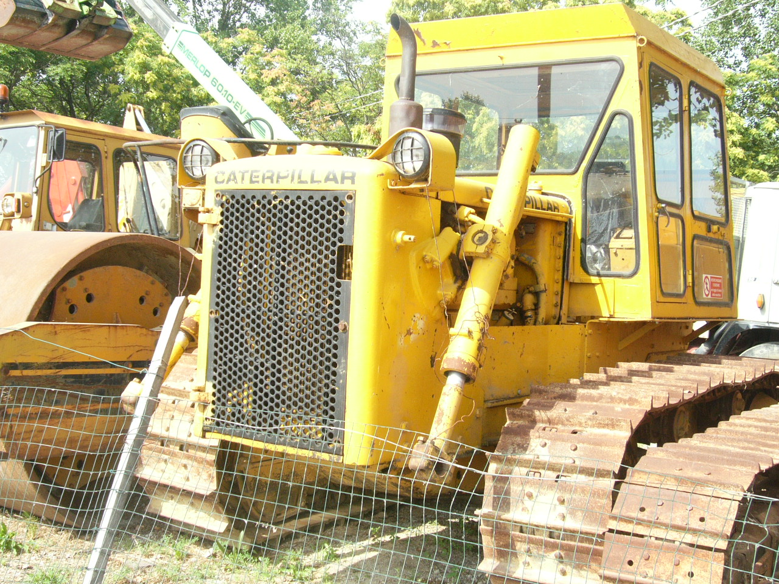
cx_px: 390
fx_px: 1035
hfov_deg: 41.2
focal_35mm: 46
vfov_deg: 31.5
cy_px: 292
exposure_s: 1/50
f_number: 9
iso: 100
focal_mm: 7.6
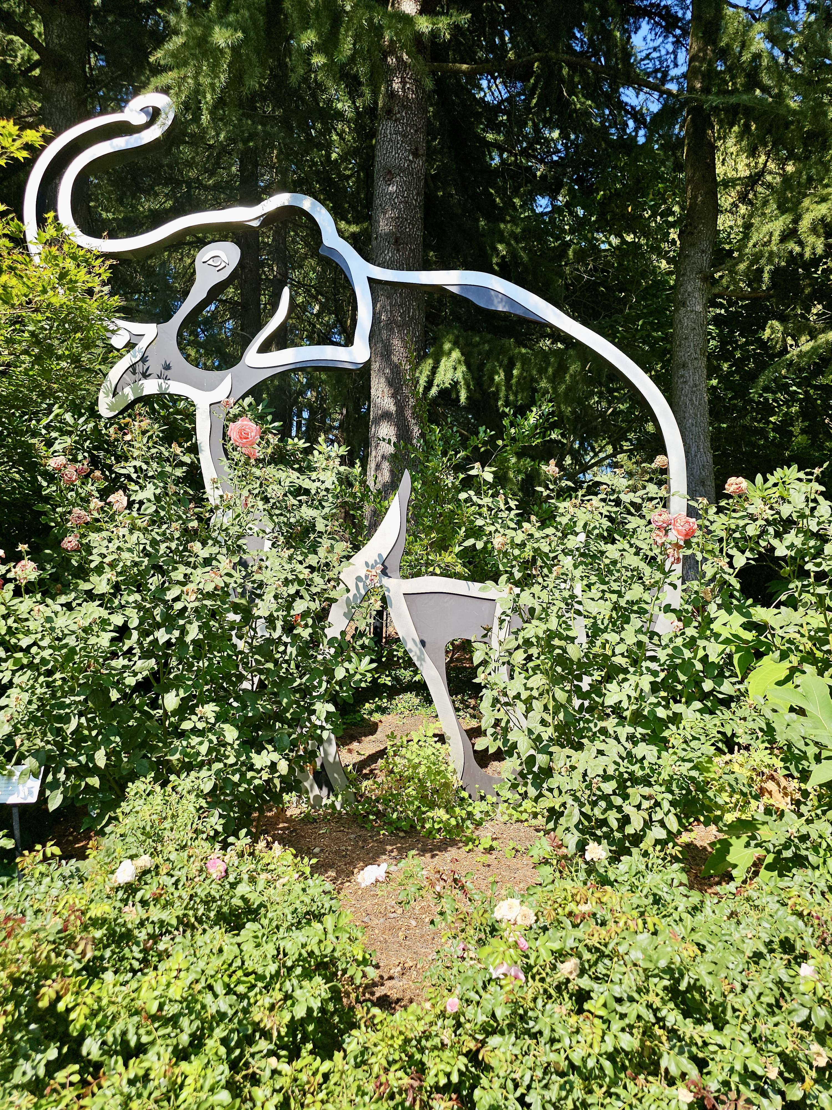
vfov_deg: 73.9
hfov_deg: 58.9
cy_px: 555
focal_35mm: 23
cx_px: 416
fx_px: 737
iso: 10
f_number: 1.7
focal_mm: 6.3
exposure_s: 1/361
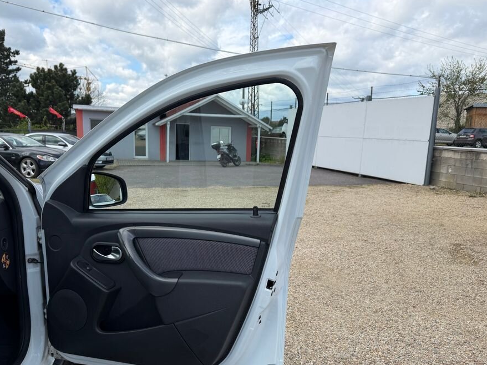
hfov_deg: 63.4
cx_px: 235
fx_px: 394
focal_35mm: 28
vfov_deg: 49.6
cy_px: 206
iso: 80
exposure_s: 1/3425
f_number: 1.78
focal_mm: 6.76
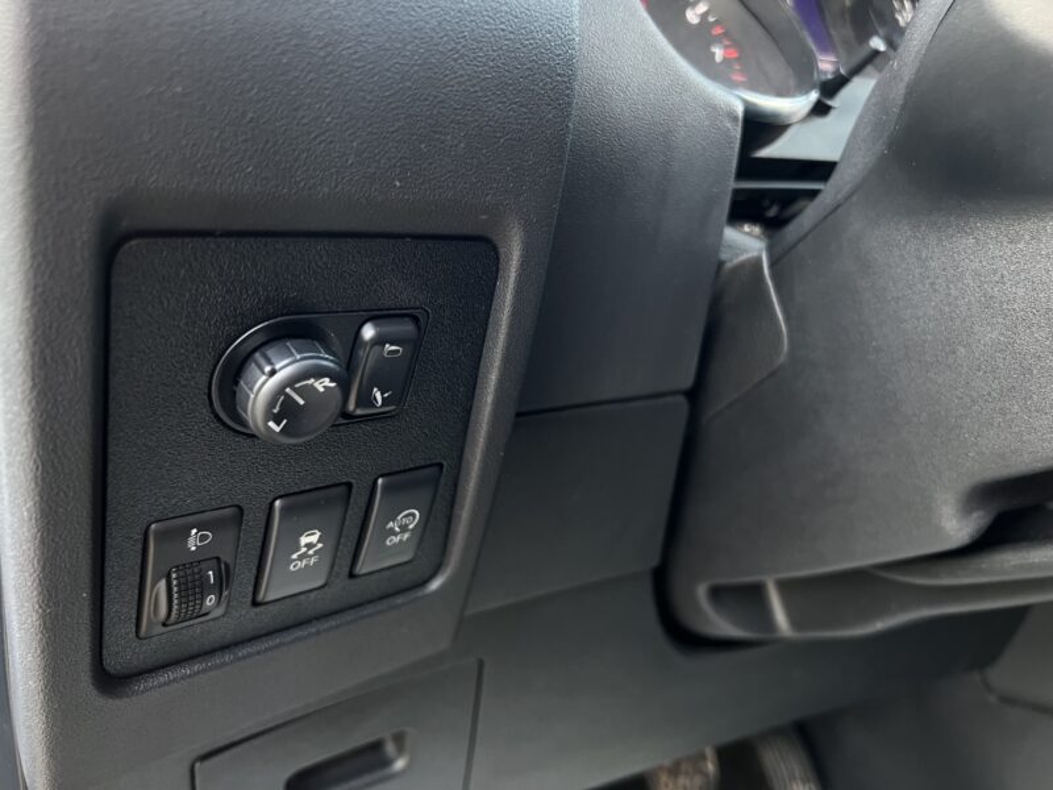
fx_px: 791
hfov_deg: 67.3
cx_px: 526
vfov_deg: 53.1
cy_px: 395
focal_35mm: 26
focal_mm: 5.7
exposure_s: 1/60
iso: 320
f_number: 1.5
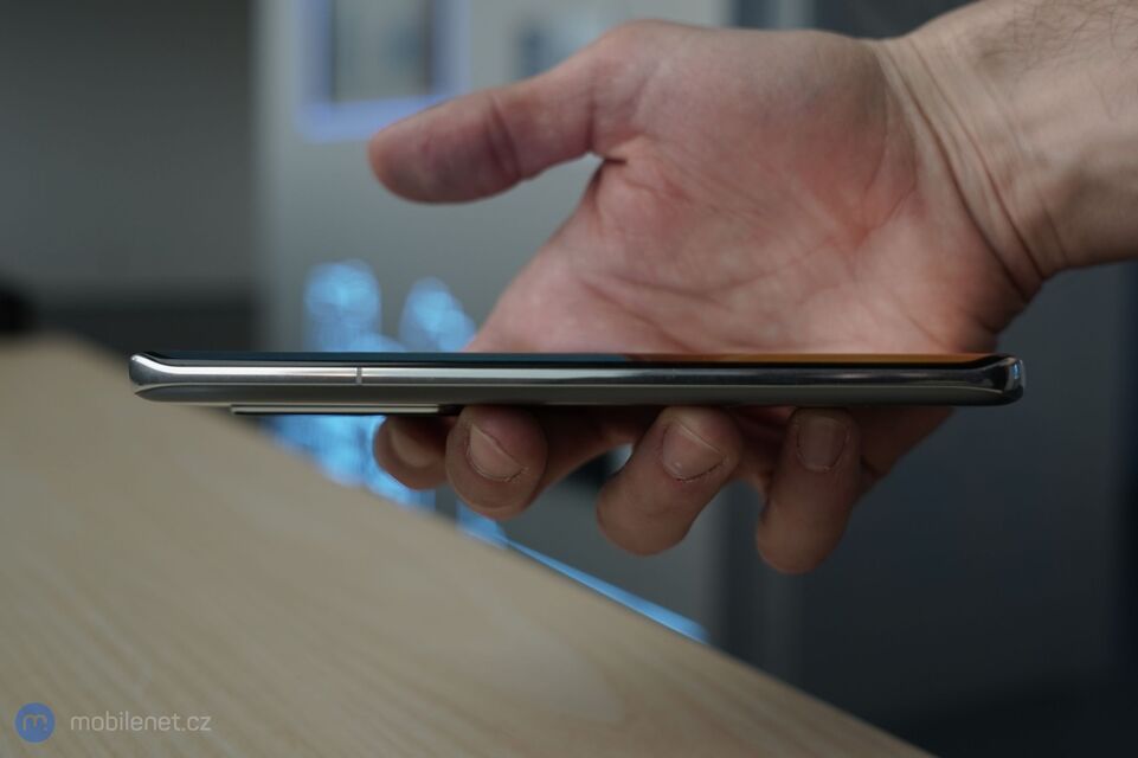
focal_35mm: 32
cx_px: 569
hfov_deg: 58.7
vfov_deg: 41.1
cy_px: 379
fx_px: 1011
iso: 250
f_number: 4
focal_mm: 32
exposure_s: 1/60
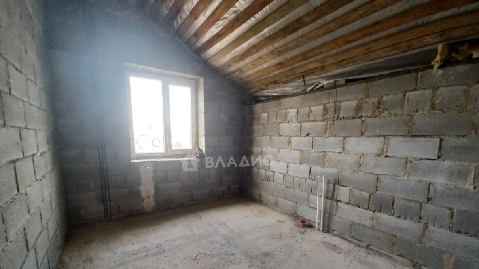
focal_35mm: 15
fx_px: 191
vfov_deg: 69.9
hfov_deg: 102.9
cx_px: 227
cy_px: 161
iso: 125
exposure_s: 1/50
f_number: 2.2
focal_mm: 1.42
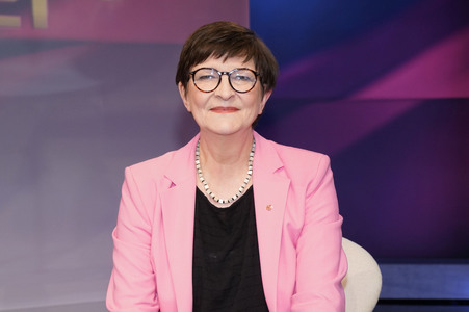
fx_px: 586
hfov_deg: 43.6
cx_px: 234
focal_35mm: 45
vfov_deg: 29.8
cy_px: 156
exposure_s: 1/125
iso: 2000
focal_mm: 45
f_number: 5.6
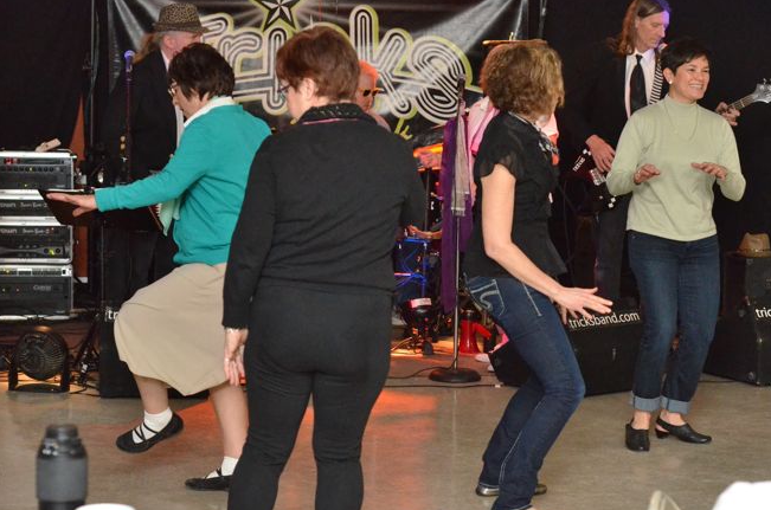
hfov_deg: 20.8
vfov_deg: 13.9
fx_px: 2094
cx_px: 481
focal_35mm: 98
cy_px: 307
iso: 5000
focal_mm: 50
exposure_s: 1/250
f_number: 4
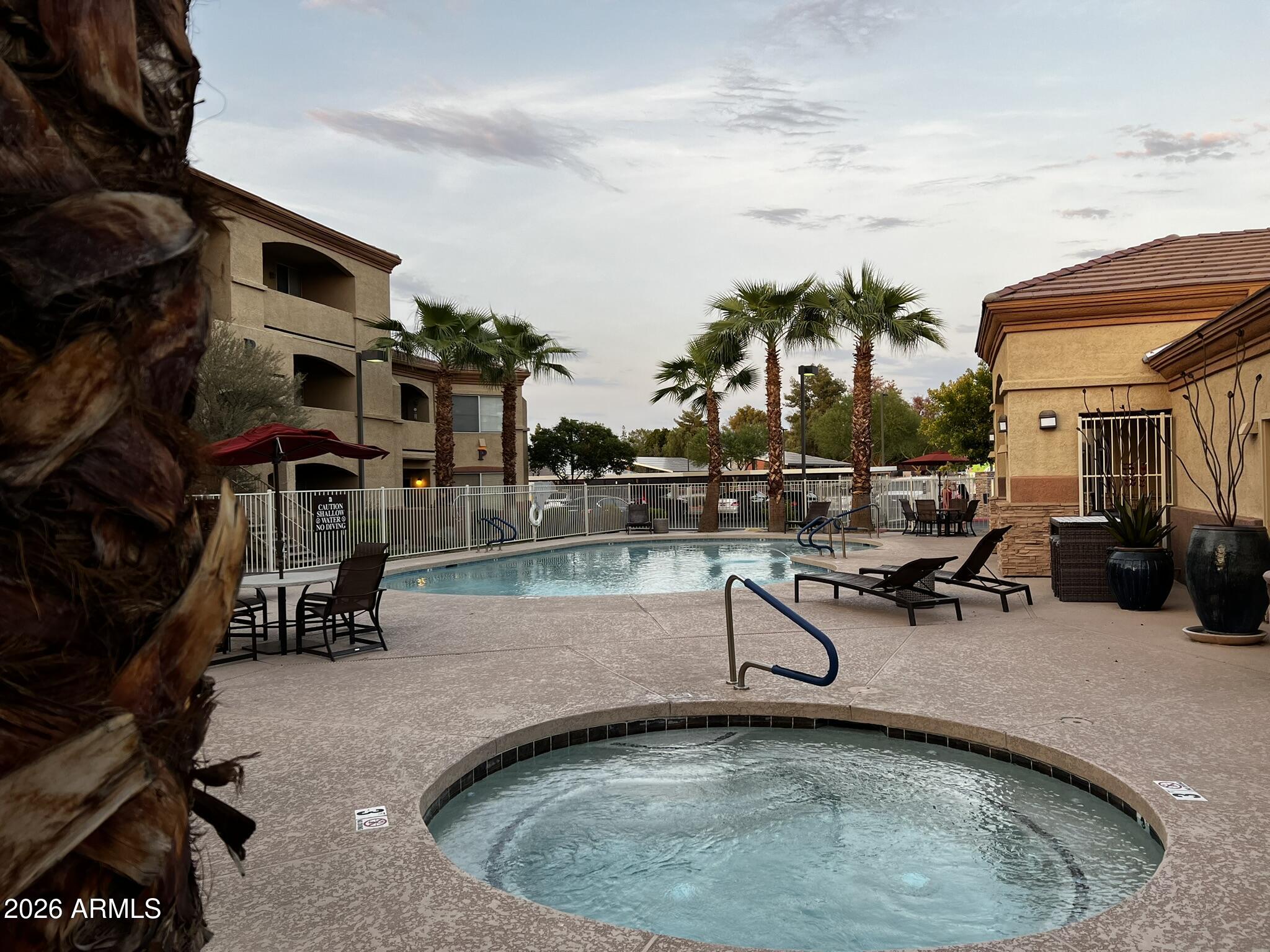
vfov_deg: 53.1
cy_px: 476
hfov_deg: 67.3
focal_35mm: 26
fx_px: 954
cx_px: 635
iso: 40
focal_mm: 5.7
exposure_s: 1/121
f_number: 1.5
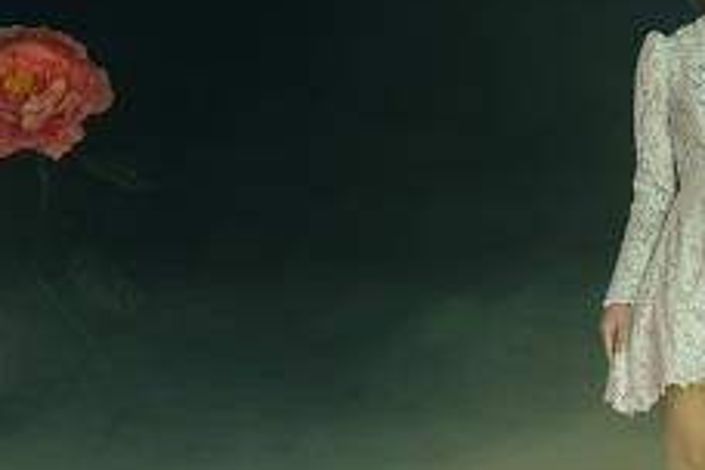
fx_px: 3525
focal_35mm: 180
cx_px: 822
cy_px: 247
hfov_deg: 11.2
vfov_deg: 7.6
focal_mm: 50.5
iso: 1000
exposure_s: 1/100
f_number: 4
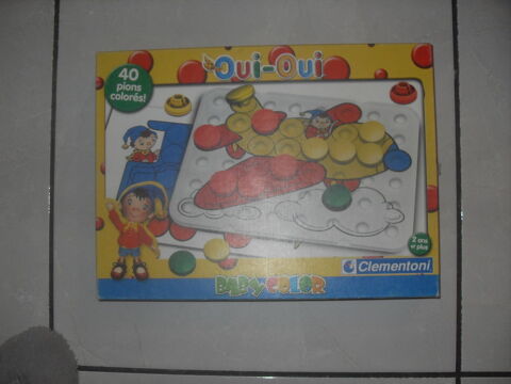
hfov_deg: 50.1
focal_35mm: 37
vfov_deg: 38.7
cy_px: 192
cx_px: 256
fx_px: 546
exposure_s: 1/45
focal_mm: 6.3
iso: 100
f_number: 2.8
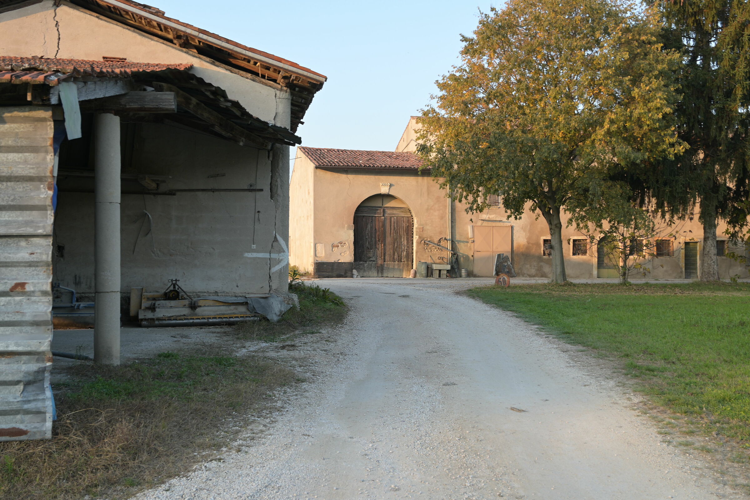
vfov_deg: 34.8
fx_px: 797
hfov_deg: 50.4
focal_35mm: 38
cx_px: 375
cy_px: 250
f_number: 5.6
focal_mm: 25.5
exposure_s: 1/60
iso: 100
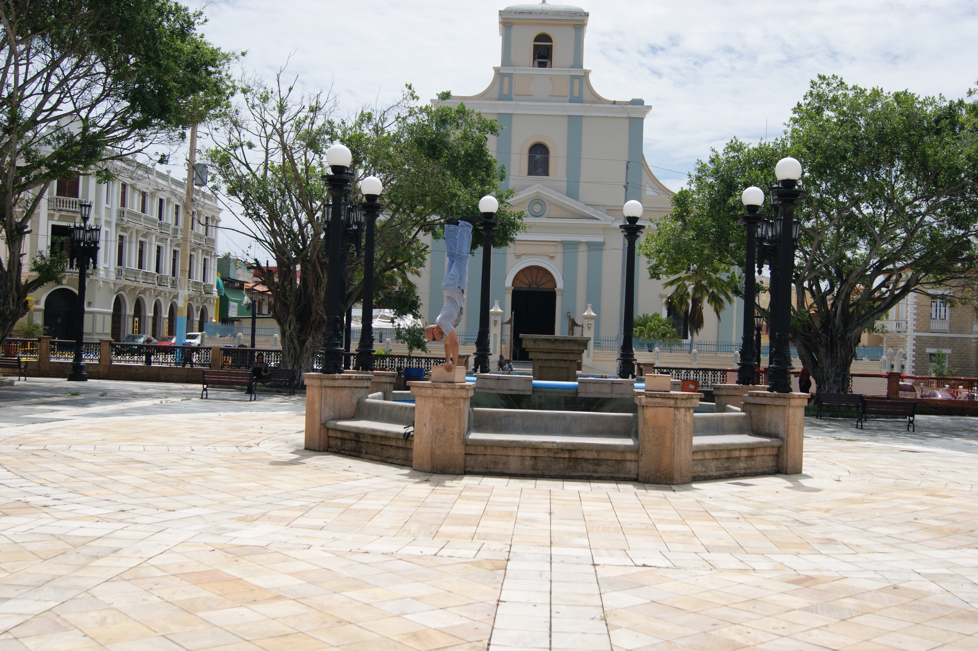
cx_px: 489
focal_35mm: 36
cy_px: 326
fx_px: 977
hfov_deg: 53.2
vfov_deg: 36.8
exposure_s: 1/1250
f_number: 5.6
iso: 100
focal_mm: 24
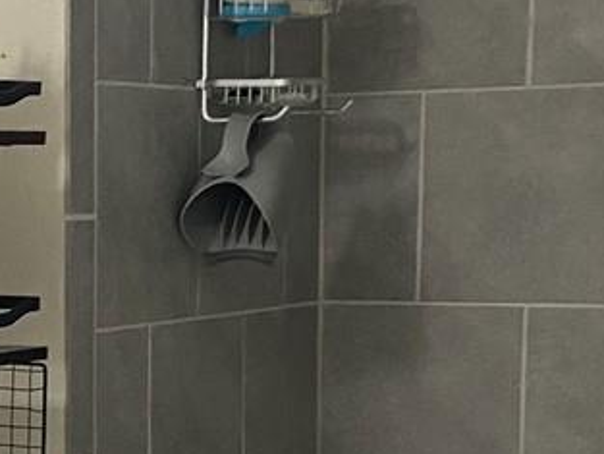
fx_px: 2322
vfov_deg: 11.0
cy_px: 525
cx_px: -154
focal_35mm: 133
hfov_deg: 14.3
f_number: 1.8
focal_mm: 4.25
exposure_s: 1/60
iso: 100
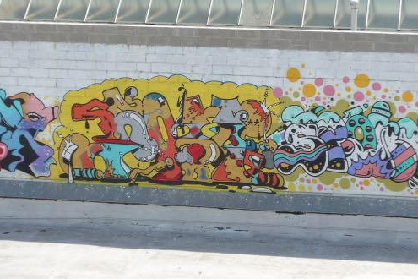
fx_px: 1428
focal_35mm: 123
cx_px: 208
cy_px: 147
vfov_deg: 11.1
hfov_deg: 16.7
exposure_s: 1/400
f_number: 5
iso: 80
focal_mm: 22.9
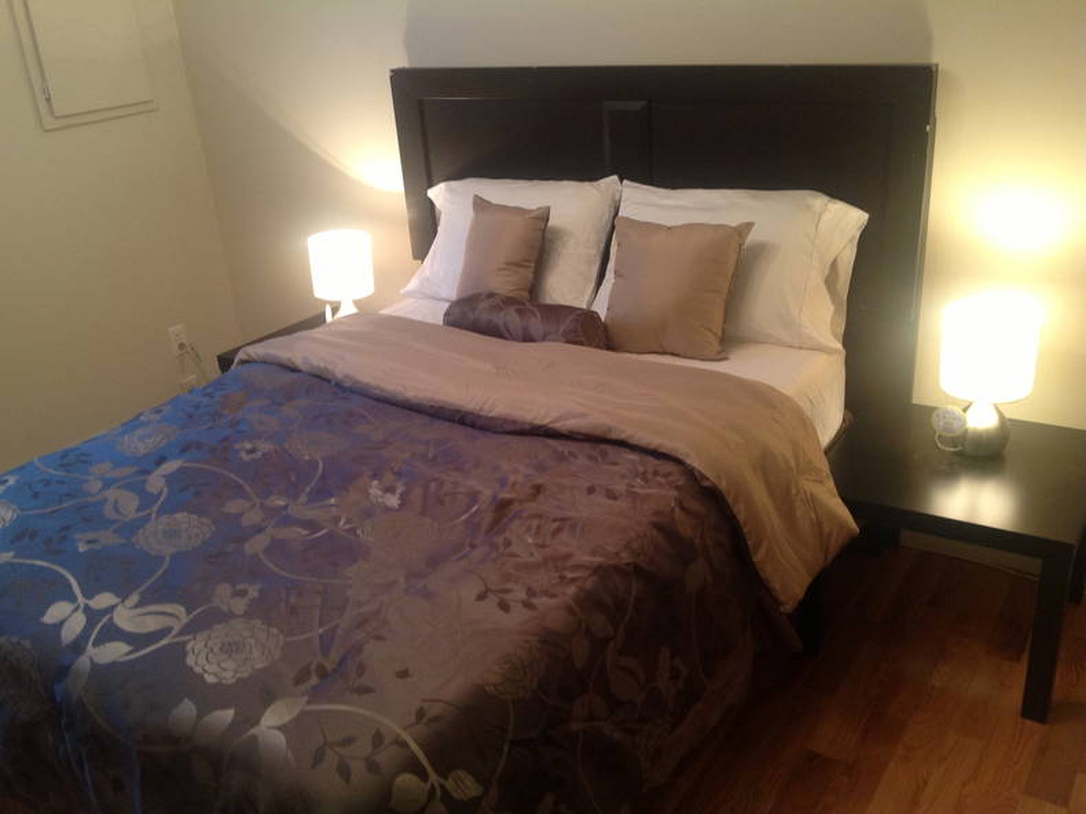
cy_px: 407
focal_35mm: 35
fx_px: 1098
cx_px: 543
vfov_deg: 40.7
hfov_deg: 52.6
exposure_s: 1/15
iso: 125
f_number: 2.4
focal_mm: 4.28
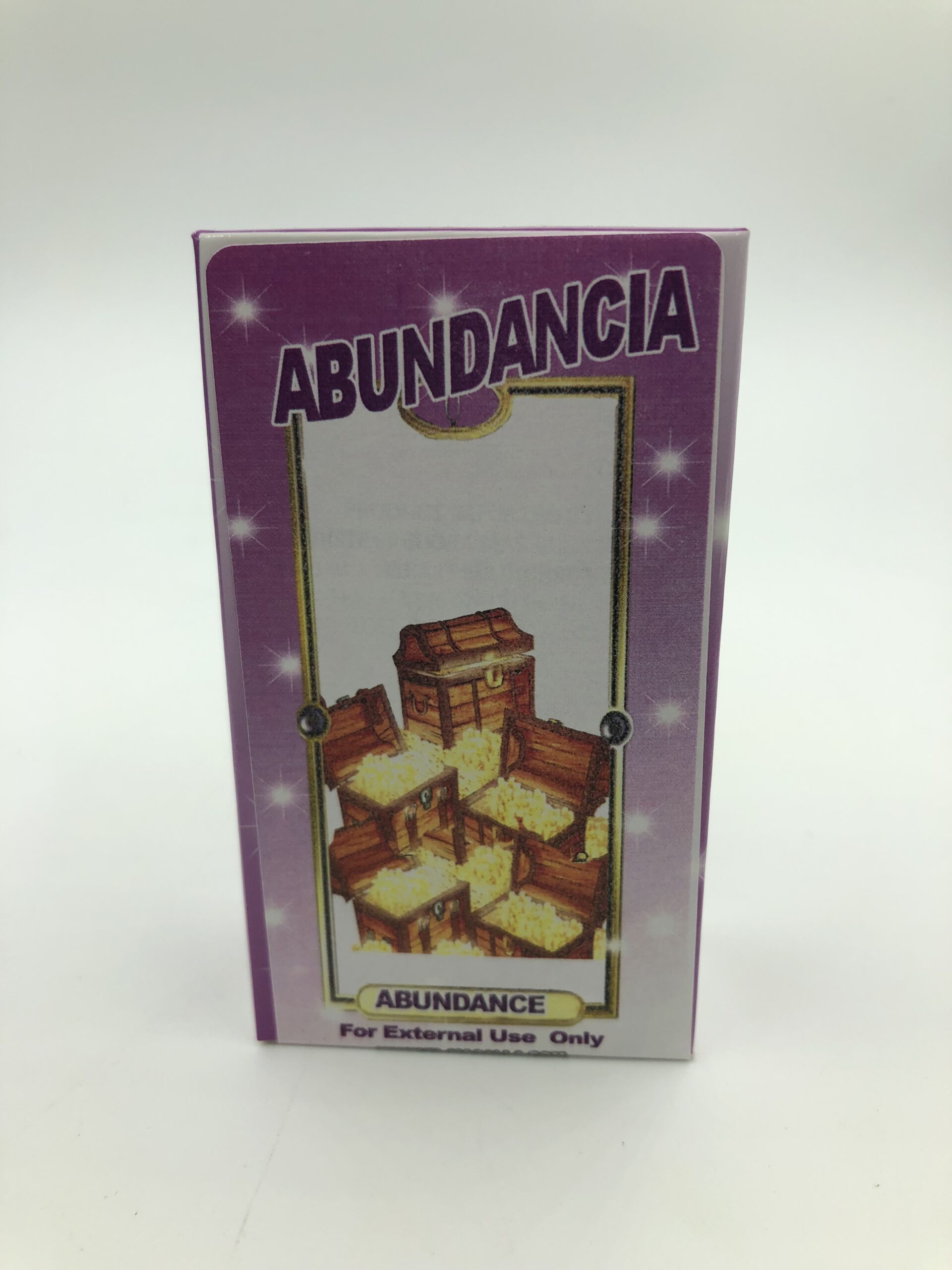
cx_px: 476
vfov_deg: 63.4
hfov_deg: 49.7
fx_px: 1027
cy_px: 635
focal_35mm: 28
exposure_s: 1/810
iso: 20
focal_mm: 4
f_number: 1.8
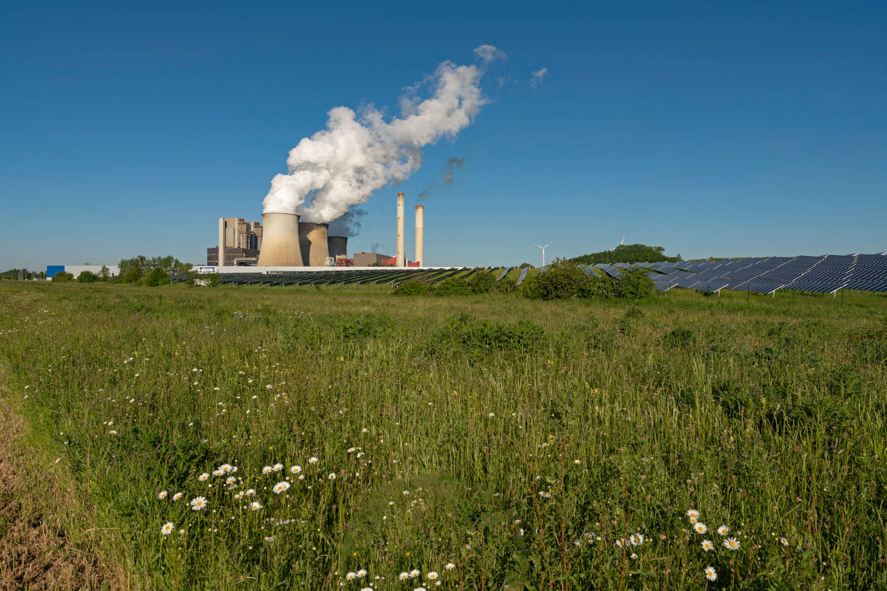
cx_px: 444
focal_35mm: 24
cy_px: 296
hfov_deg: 73.8
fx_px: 591
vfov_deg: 53.1
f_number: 9
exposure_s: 1/500
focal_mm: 24
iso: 200
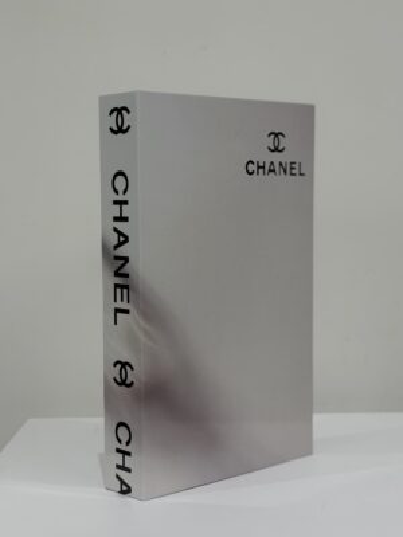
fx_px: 745
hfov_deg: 30.3
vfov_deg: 39.7
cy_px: 268
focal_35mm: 48
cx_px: 202
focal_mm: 6.76
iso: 50
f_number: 1.78
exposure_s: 1/50
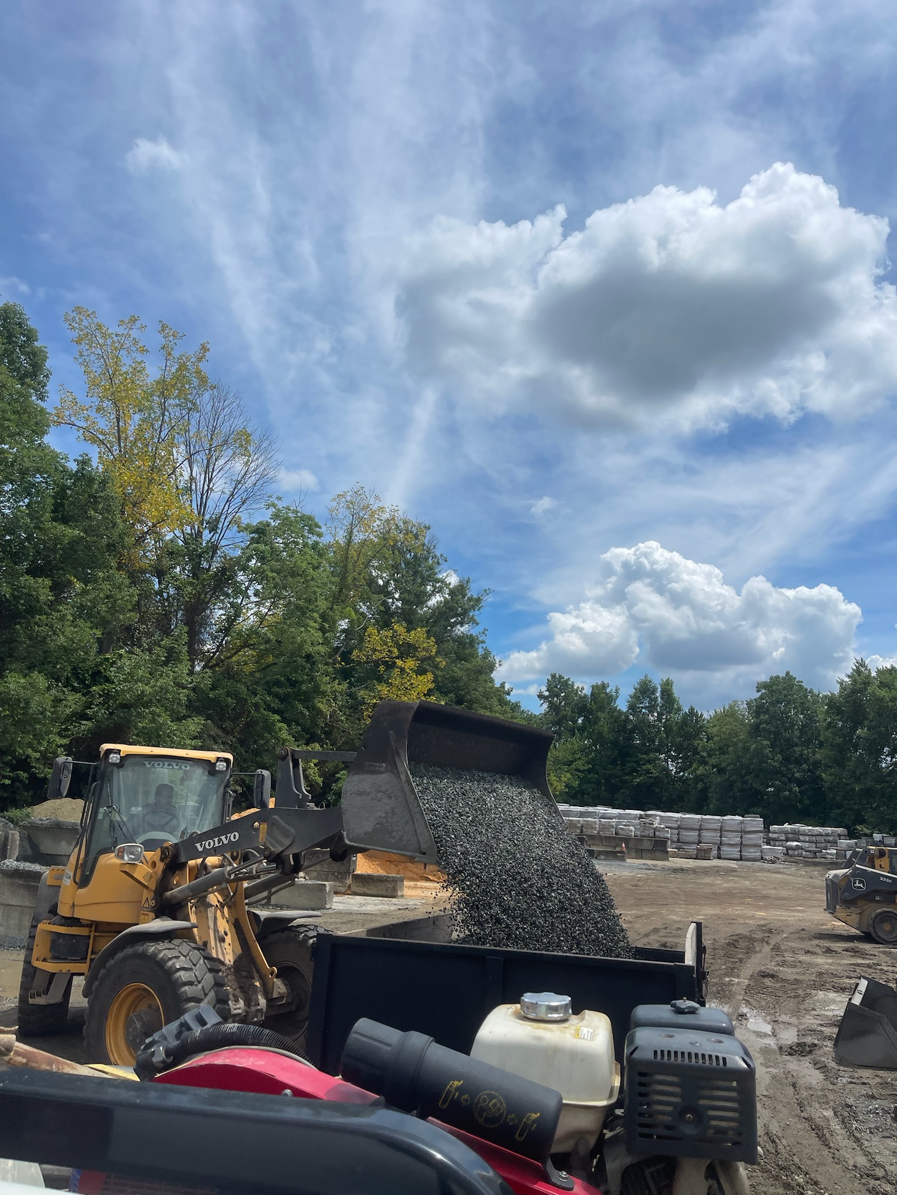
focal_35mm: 25
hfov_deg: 54.9
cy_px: 598
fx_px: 864
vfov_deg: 69.4
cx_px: 448
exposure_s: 1/6250
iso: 32
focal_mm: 5.1
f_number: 1.6
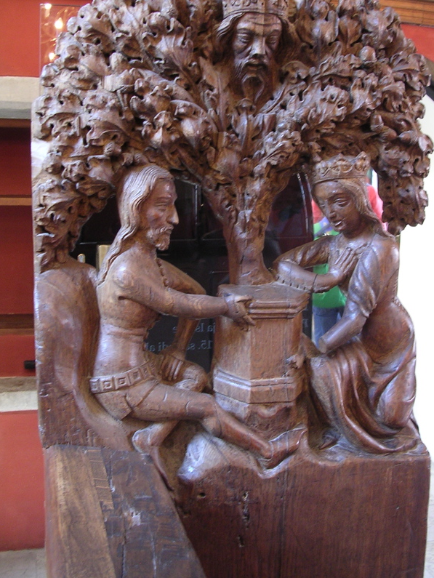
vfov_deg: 43.8
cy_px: 258
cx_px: 242
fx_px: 718
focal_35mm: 43
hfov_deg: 33.6
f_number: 2.8
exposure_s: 1/3.9
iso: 165
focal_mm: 5.8
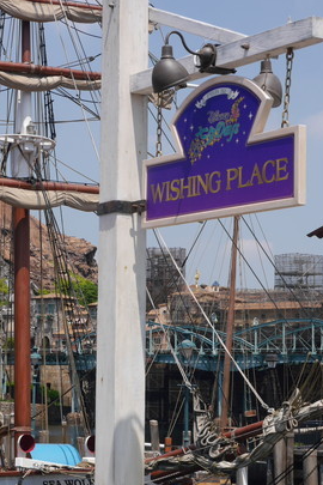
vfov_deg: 20.0
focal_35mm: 102
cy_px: 228
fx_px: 1373
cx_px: 53
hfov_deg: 13.3
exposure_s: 1/320
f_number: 10
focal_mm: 31
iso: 160
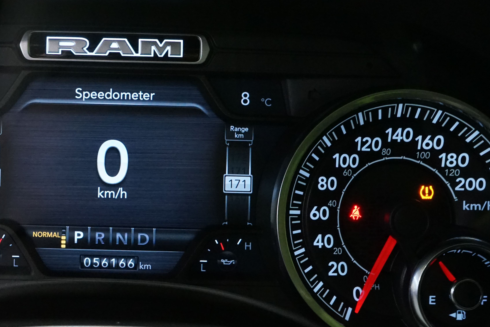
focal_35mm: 55
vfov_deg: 24.6
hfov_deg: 35.3
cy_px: 130
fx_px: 749
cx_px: 110
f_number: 11
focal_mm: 31
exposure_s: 1/15
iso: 6400
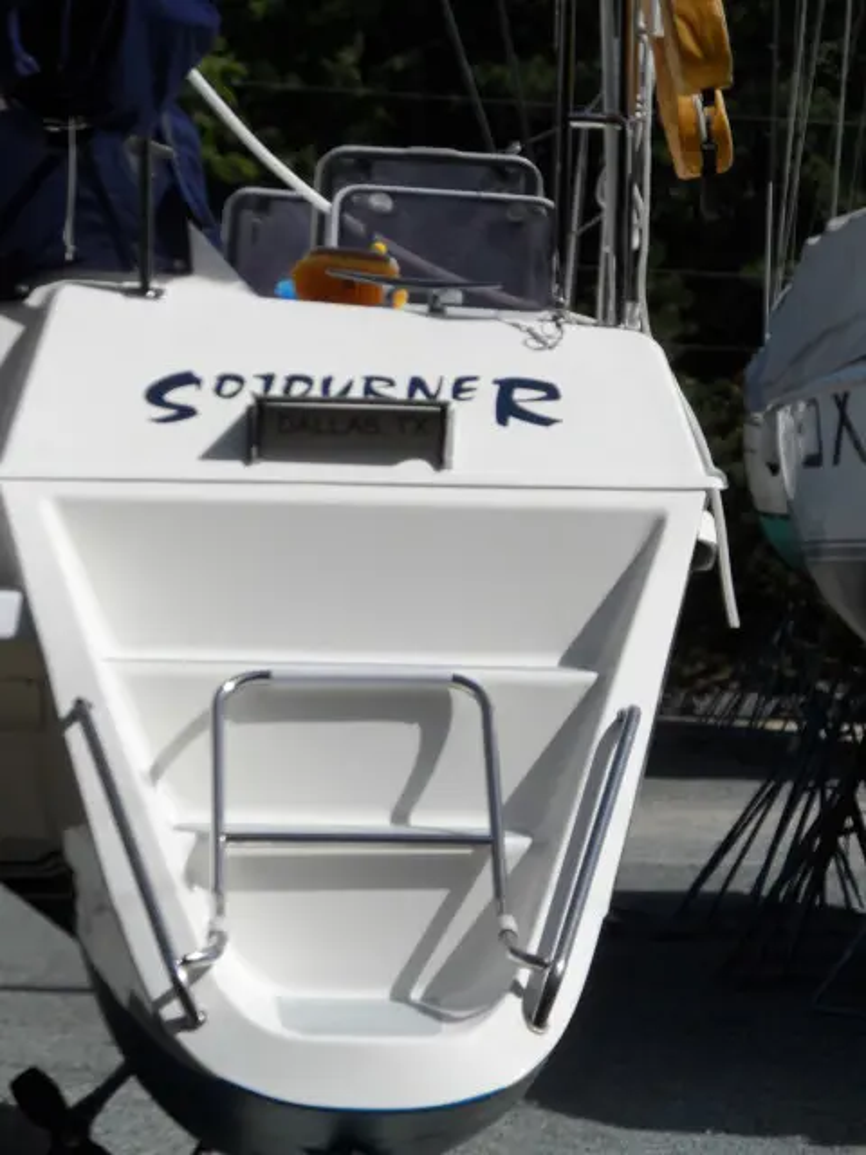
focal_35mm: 178
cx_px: 433
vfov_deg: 11.1
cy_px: 578
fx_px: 5937
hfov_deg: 8.3
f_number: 5.1
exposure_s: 1/1000
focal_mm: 28.9
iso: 80
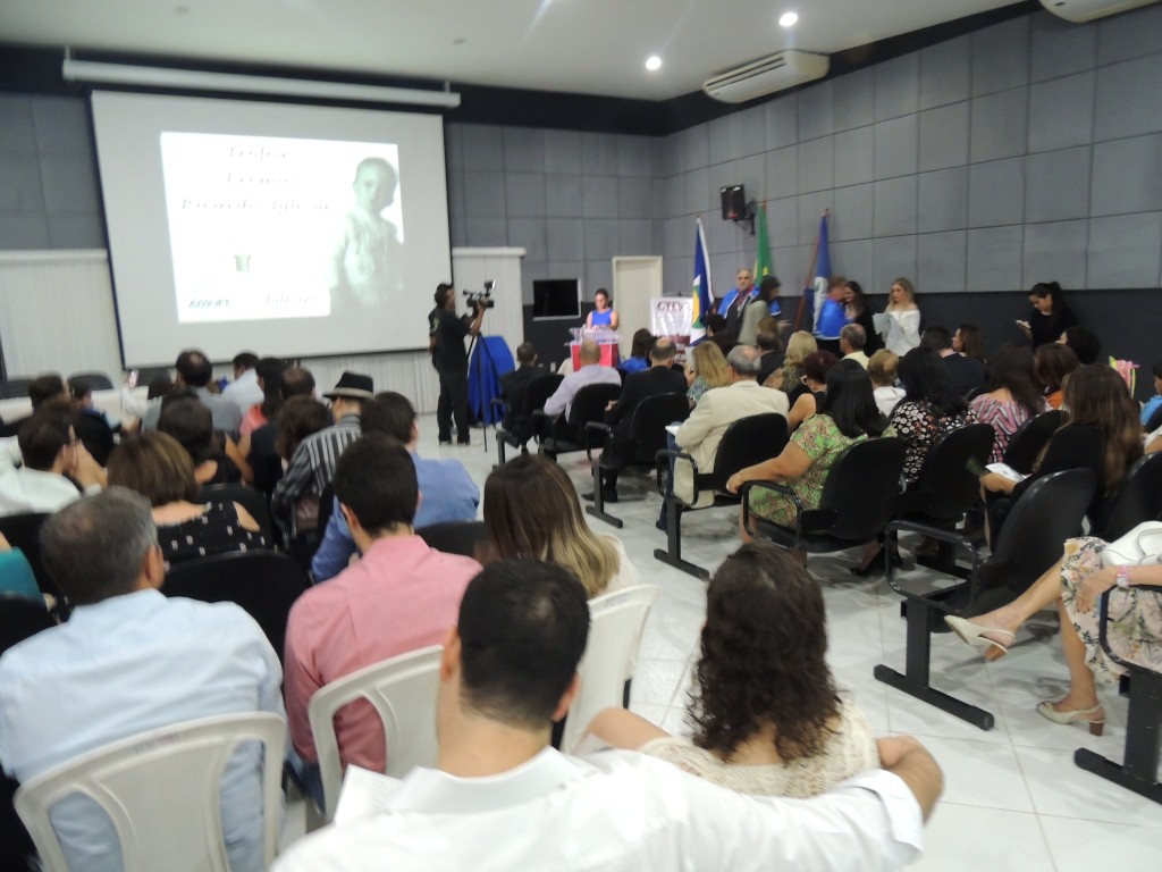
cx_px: 581
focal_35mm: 24
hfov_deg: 71.6
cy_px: 436
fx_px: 806
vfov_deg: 56.8
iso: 450
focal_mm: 4.3
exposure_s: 1/8
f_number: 3
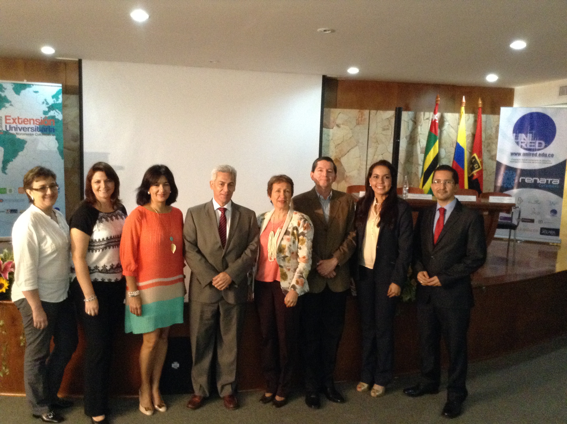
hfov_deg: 55.4
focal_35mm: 33
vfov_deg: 42.8
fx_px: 540
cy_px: 212
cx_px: 284
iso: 400
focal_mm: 3.3
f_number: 2.4
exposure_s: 1/15
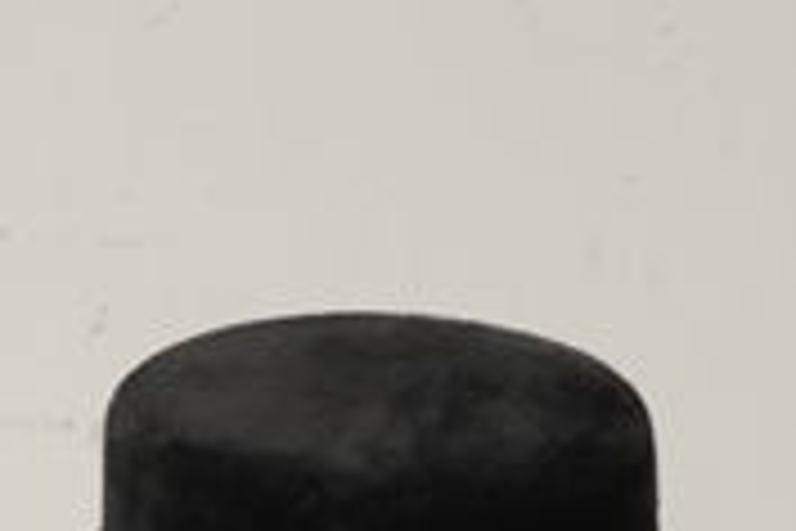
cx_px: -654
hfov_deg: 4.5
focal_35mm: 456
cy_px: 1298
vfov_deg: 3.0
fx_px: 10082
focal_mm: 38
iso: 640
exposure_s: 1/160
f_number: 2.8
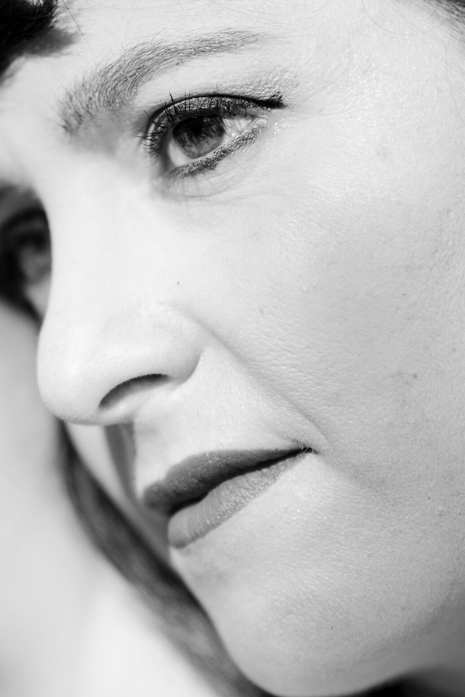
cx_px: 135
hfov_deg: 7.0
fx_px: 3793
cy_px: 398
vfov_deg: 10.5
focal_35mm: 196
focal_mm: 85
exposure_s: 1/800
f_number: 2.2
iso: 200
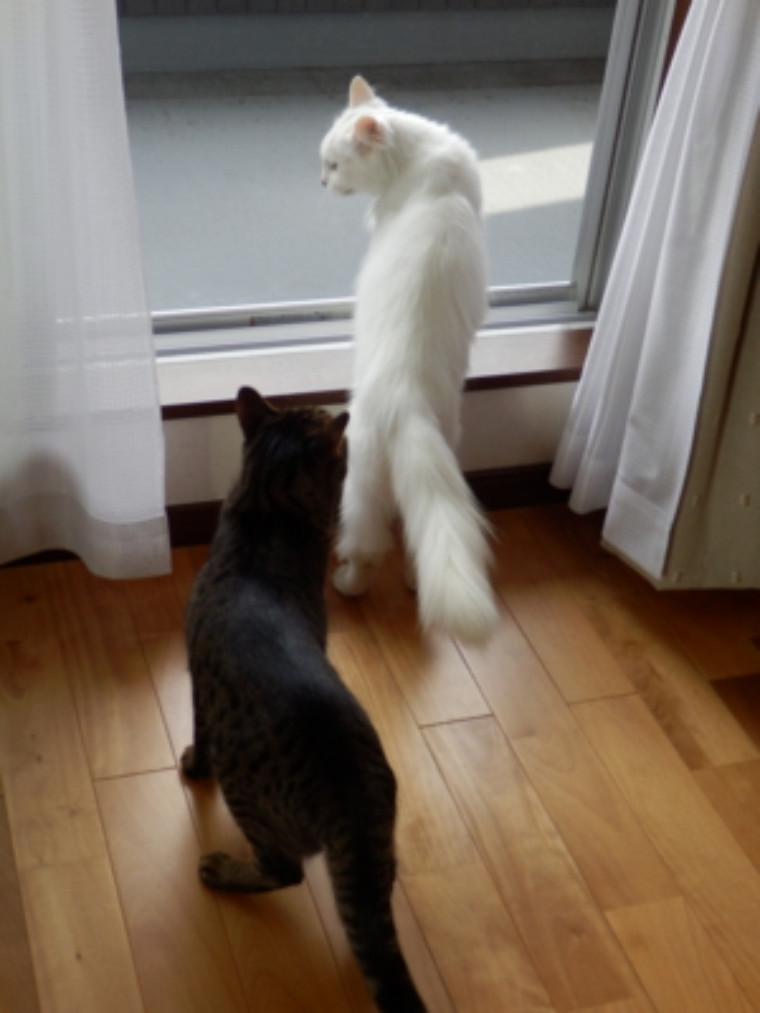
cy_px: 506
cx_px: 380
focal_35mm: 49
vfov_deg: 38.9
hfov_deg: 29.7
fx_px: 1434
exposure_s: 1/80
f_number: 4
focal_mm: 8.9
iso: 160
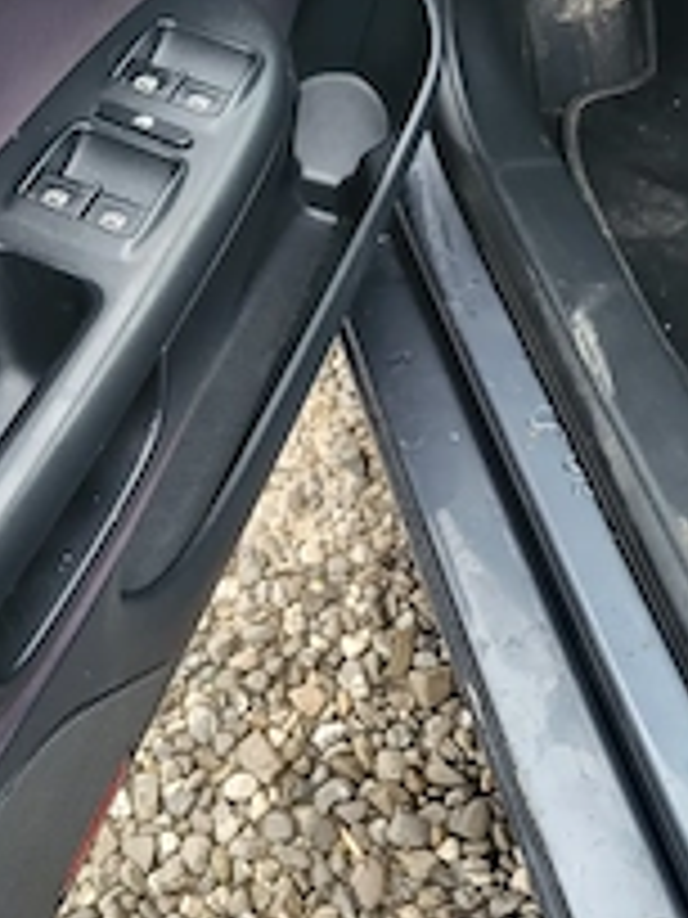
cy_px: 342
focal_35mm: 51
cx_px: 189
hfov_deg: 28.2
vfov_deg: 37.3
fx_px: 1352
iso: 400
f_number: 1.8
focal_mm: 5.4
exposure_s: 1/50
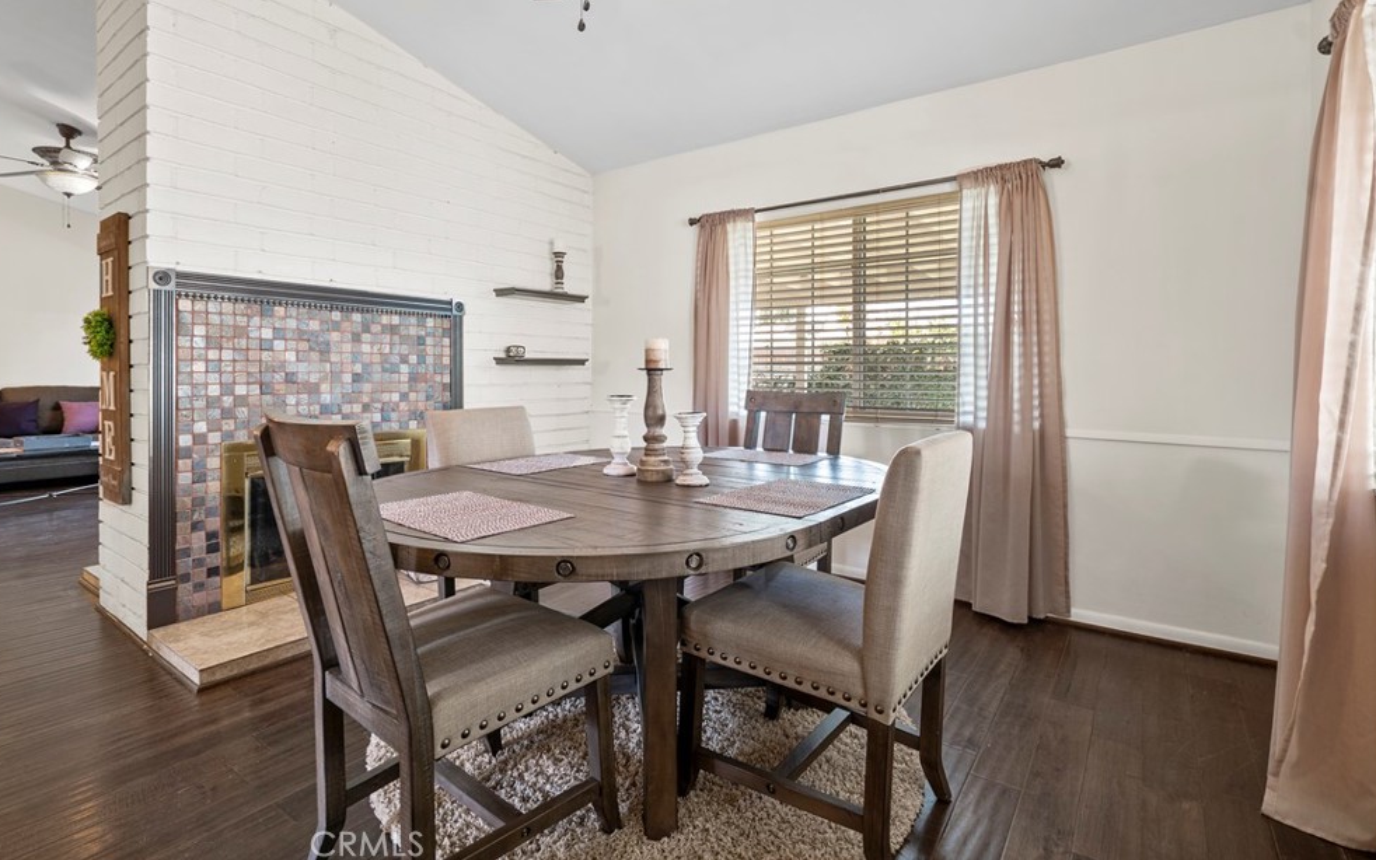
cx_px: 674
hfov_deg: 94.3
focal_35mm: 17
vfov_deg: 67.8
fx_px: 638
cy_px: 386
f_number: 6.3
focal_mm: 16
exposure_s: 1/1.67
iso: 250
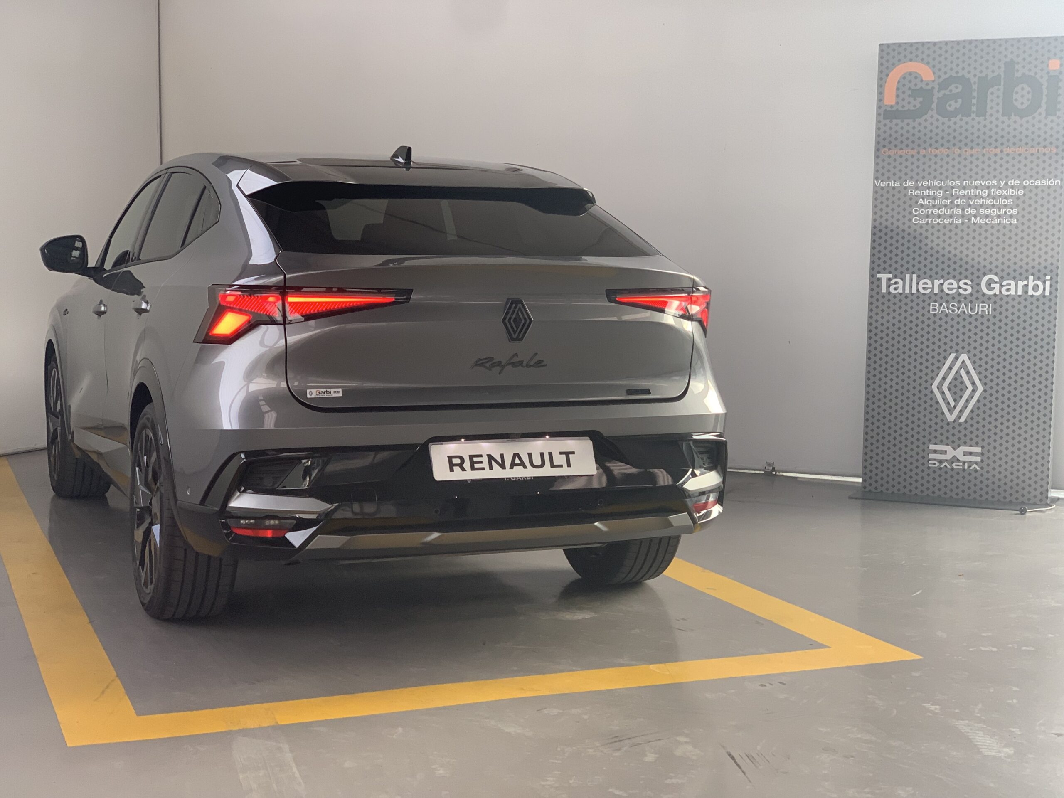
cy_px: 399
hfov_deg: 36.8
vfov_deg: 28.0
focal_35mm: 52
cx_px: 532
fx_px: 1598
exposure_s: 1/122
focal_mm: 6
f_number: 2.4
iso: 125
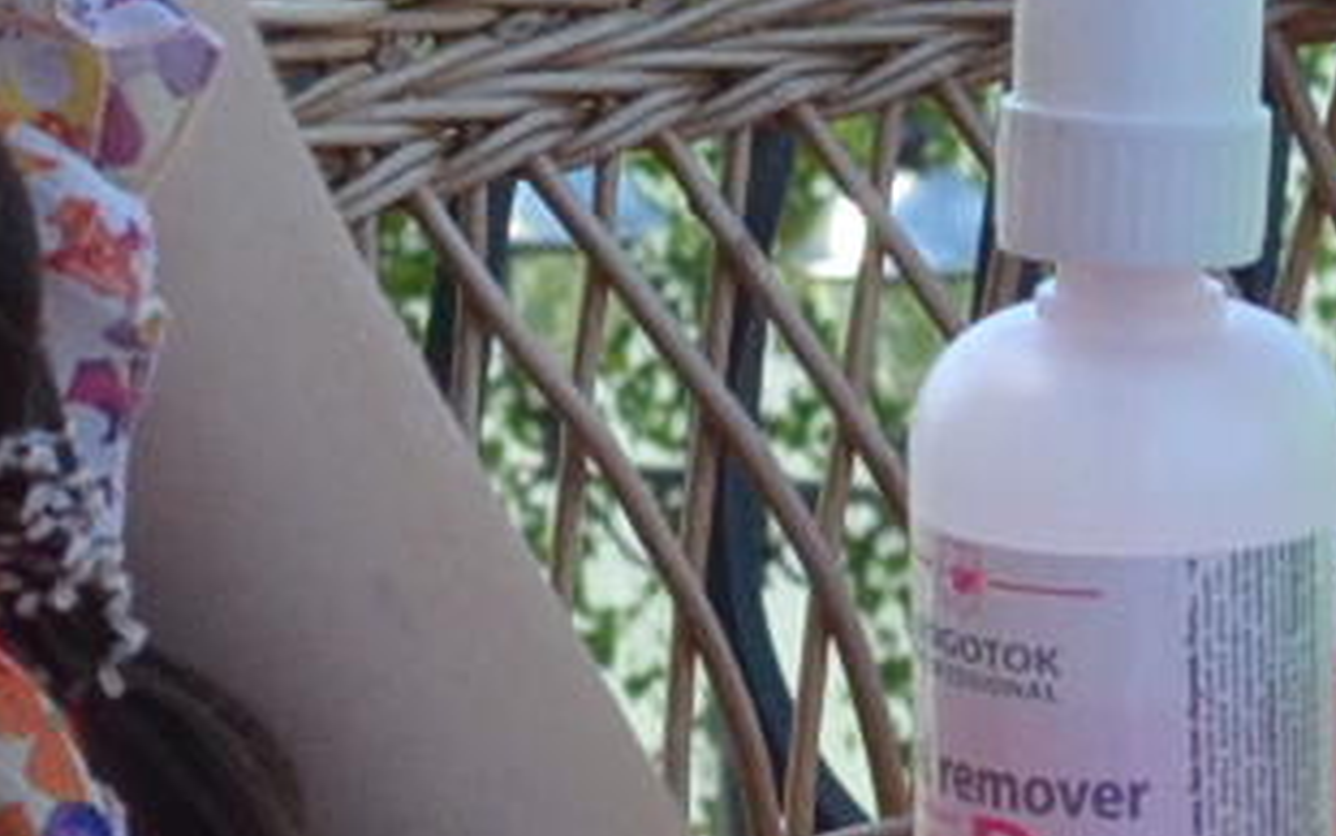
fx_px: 15445
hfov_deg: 4.9
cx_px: 1539
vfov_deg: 3.1
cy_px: 457
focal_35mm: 424
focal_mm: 35
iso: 800
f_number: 8
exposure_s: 1/800
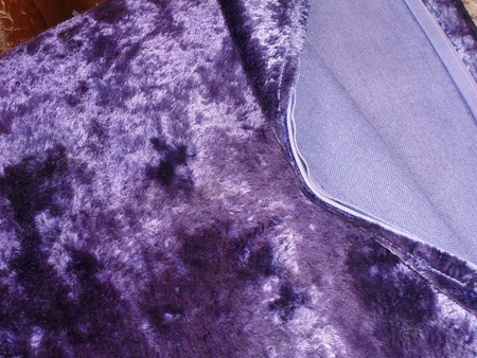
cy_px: 179
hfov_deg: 29.4
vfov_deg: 22.3
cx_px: 238
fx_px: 910
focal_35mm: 66
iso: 200
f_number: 4.6
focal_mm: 11.7
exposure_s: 1/60
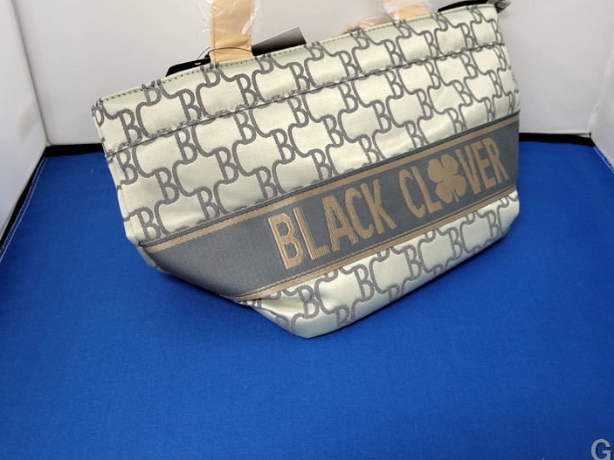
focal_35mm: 37
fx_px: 656
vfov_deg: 38.1
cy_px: 143
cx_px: 308
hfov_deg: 50.1
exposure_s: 1/120
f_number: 1.8
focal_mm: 5.4
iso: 250
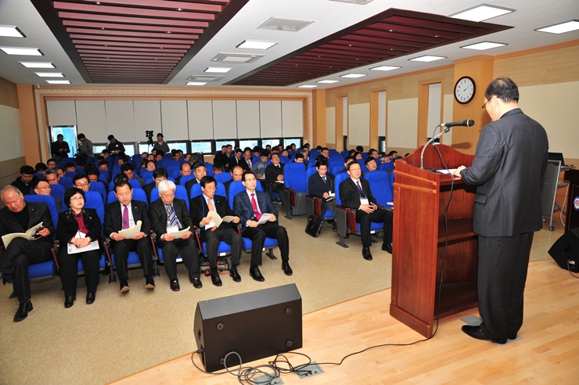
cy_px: 192
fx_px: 386
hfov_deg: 73.8
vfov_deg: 53.0
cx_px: 290
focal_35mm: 24
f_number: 8
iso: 800
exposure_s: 1/200
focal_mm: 24
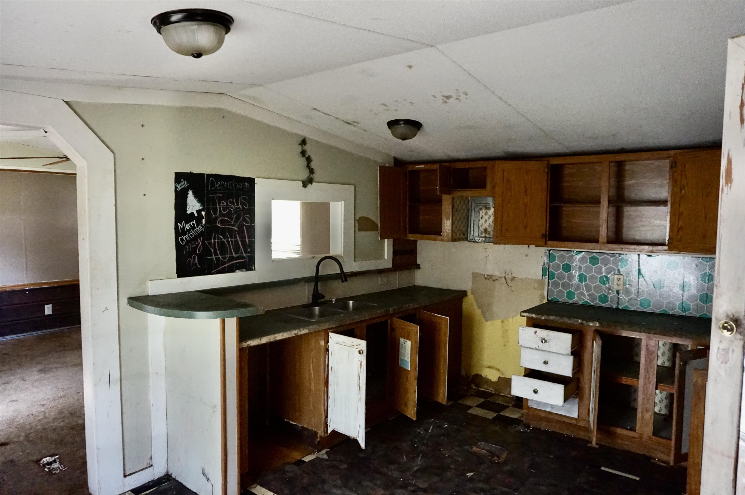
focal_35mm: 24
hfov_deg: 73.8
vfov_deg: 53.1
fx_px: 496
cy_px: 248
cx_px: 372
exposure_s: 1/60
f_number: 4
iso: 3200
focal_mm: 16
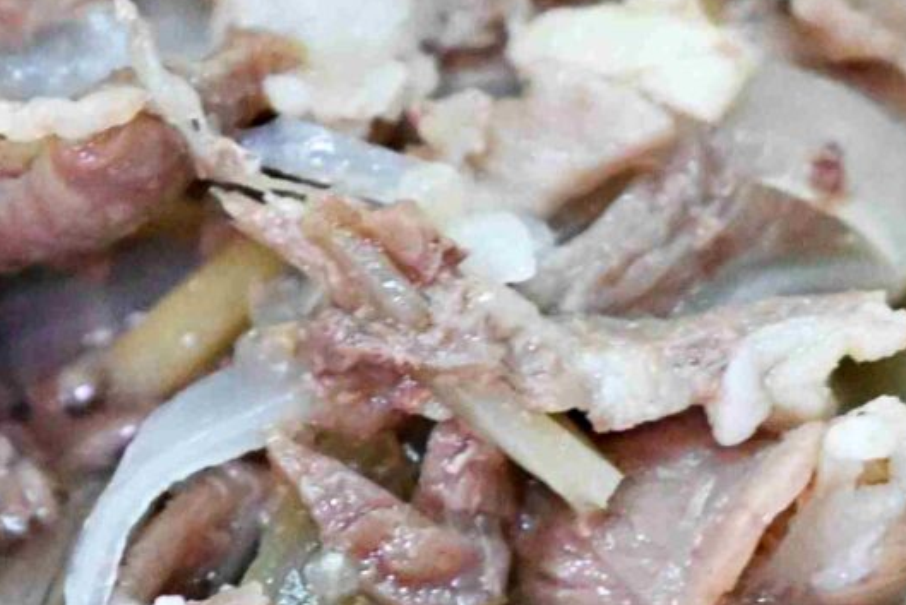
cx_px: -937
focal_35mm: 363
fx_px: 9137
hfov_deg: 5.5
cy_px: -465
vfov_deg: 3.8
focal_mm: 50
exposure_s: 1/200
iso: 4500
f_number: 3.2
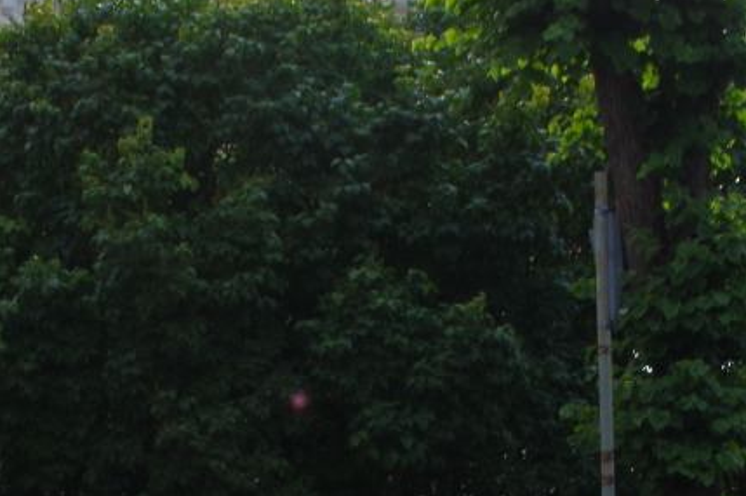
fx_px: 3850
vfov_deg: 7.2
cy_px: 842
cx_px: 273
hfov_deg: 11.1
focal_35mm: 186
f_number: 11
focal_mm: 33
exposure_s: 1/125
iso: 250
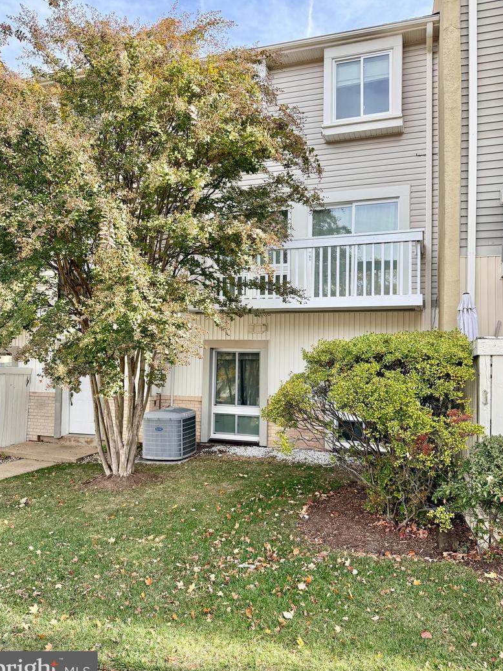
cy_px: 339
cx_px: 246
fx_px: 484
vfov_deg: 69.4
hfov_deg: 54.9
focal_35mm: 25
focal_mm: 6.76
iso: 100
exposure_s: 1/1156
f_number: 1.78
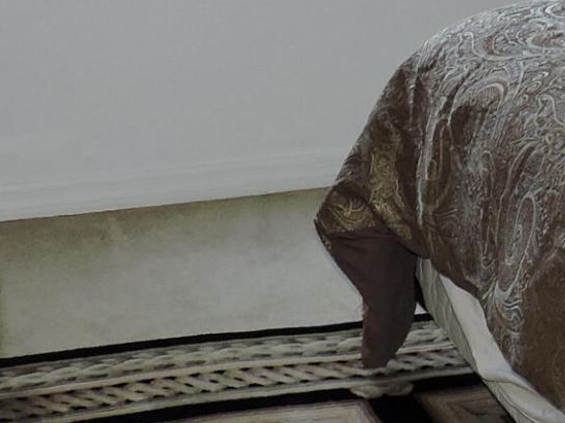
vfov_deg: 11.7
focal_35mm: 126
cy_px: 138
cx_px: 595
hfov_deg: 15.3
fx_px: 2055
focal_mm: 4.3
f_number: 3
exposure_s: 1/30
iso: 100
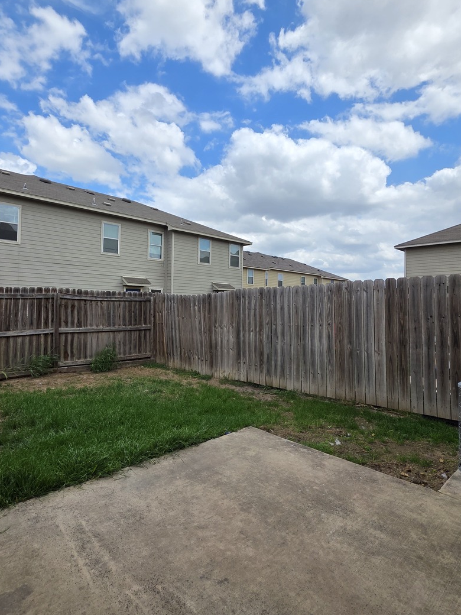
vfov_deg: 87.7
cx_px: 193
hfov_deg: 71.1
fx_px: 320
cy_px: 302
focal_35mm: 18
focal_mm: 2.2
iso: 40
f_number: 1.9
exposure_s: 1/2359
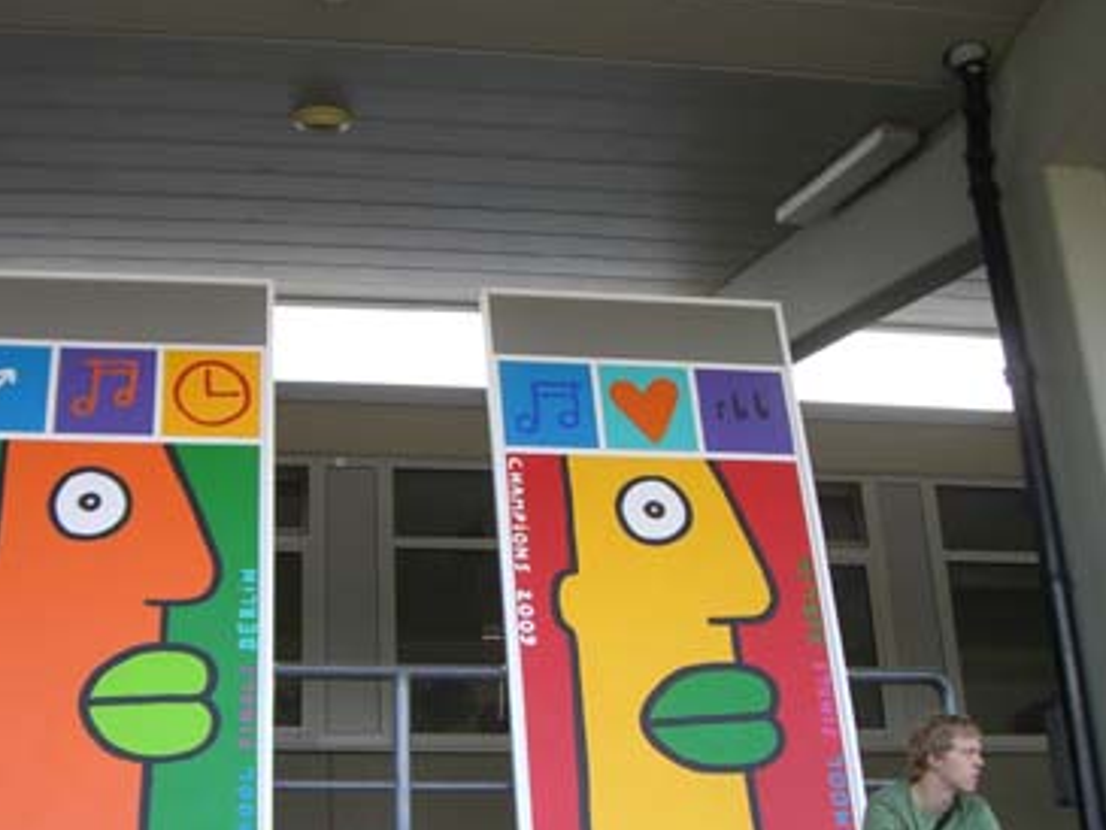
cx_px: 415
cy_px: 507
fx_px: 1662
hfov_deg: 36.6
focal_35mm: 52
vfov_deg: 28.0
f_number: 2.7
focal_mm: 6.2
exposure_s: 1/200
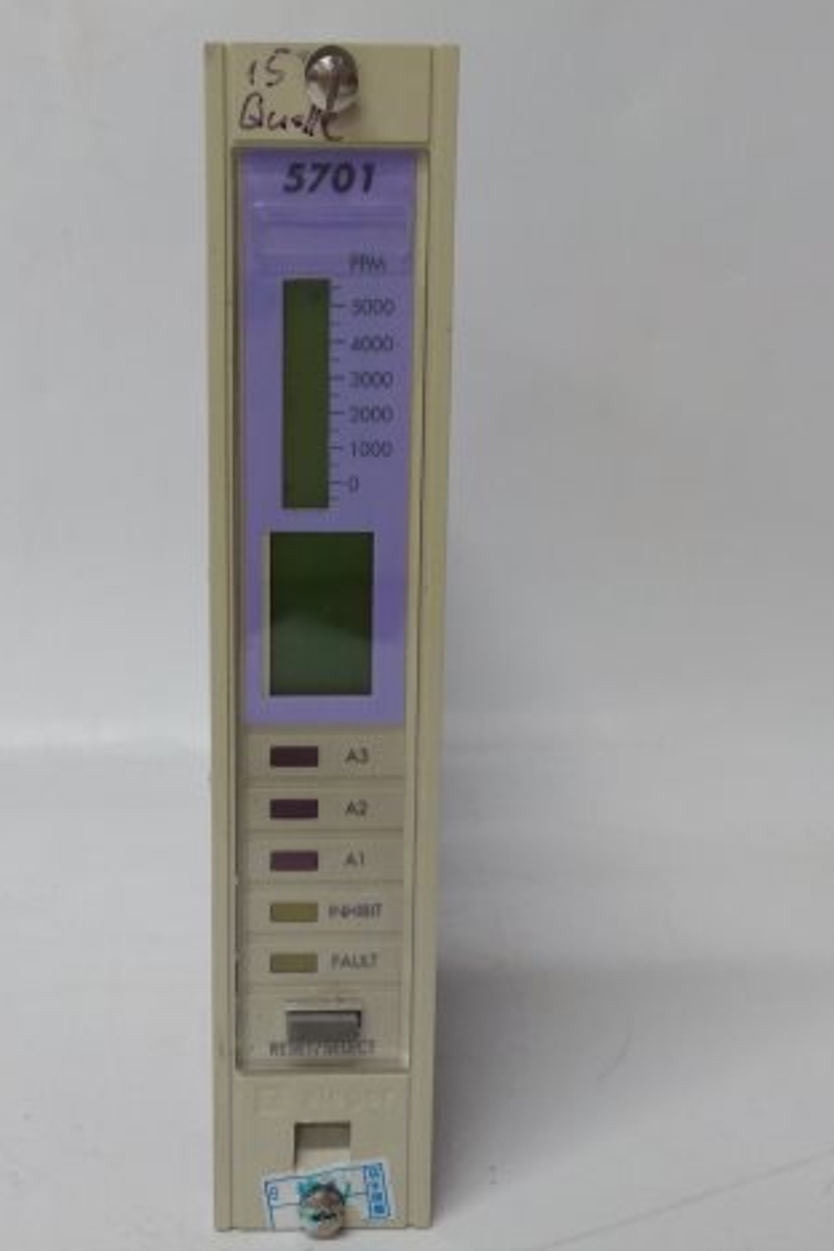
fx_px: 1459
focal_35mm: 42
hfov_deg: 31.8
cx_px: 313
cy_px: 646
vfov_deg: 46.4
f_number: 2
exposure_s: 1/33
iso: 139
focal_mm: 3.79
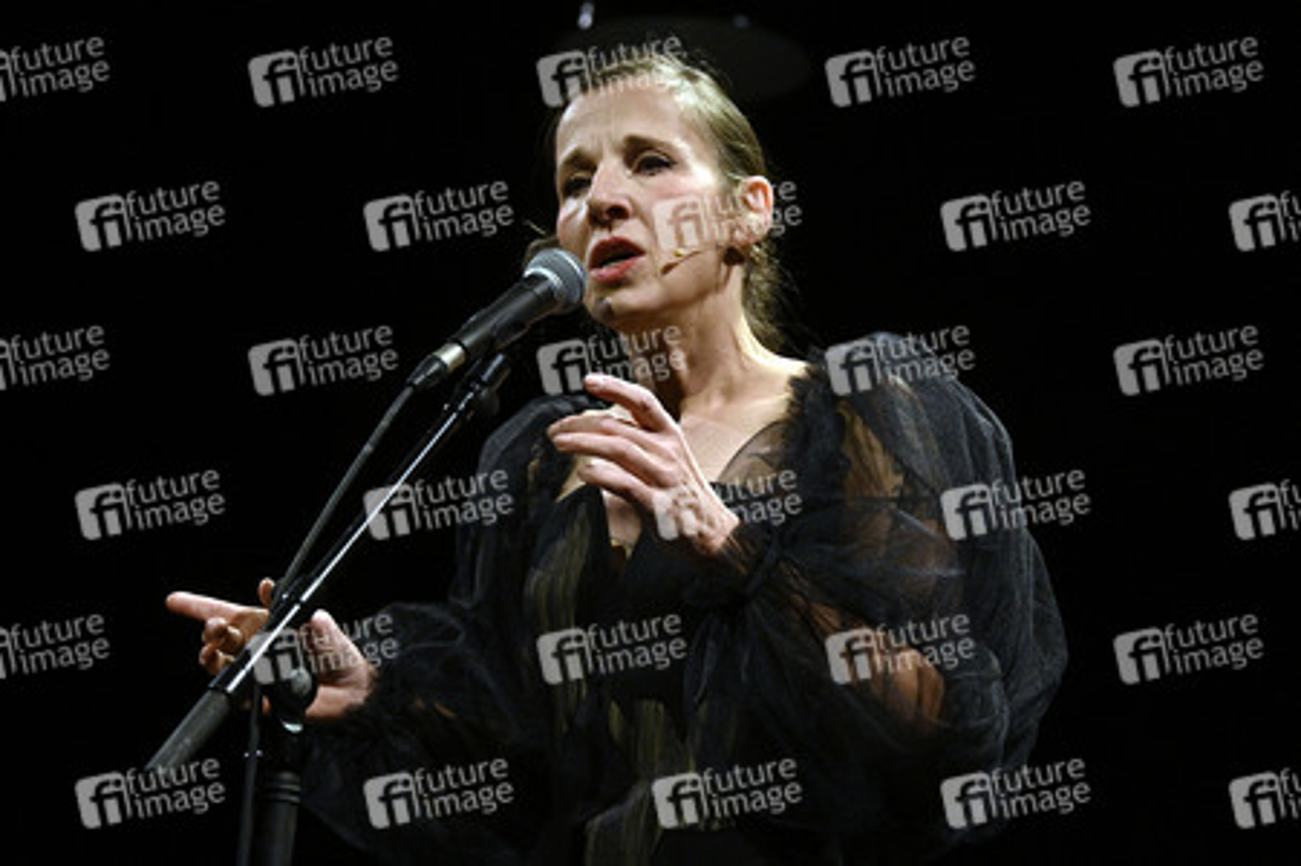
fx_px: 3972
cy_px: 433
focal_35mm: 110
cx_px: 650
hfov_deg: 18.6
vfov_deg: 12.4
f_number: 4
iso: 5000
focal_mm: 110
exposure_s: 1/1250
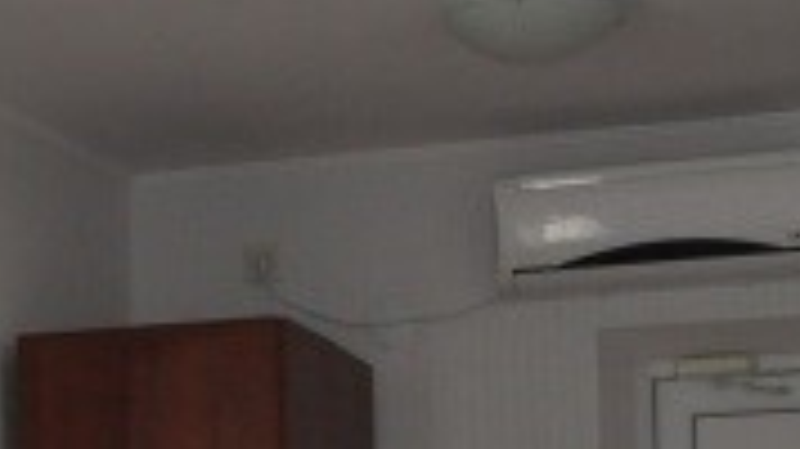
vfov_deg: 9.3
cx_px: -369
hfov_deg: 15.7
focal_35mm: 127
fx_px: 2693
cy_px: 685
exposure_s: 1/125
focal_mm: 18
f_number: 3.5
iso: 800
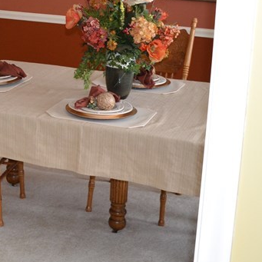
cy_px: 35
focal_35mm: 73
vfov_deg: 23.2
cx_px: -2
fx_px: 625
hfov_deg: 22.7
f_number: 3.5
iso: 560
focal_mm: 18
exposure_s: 1/60
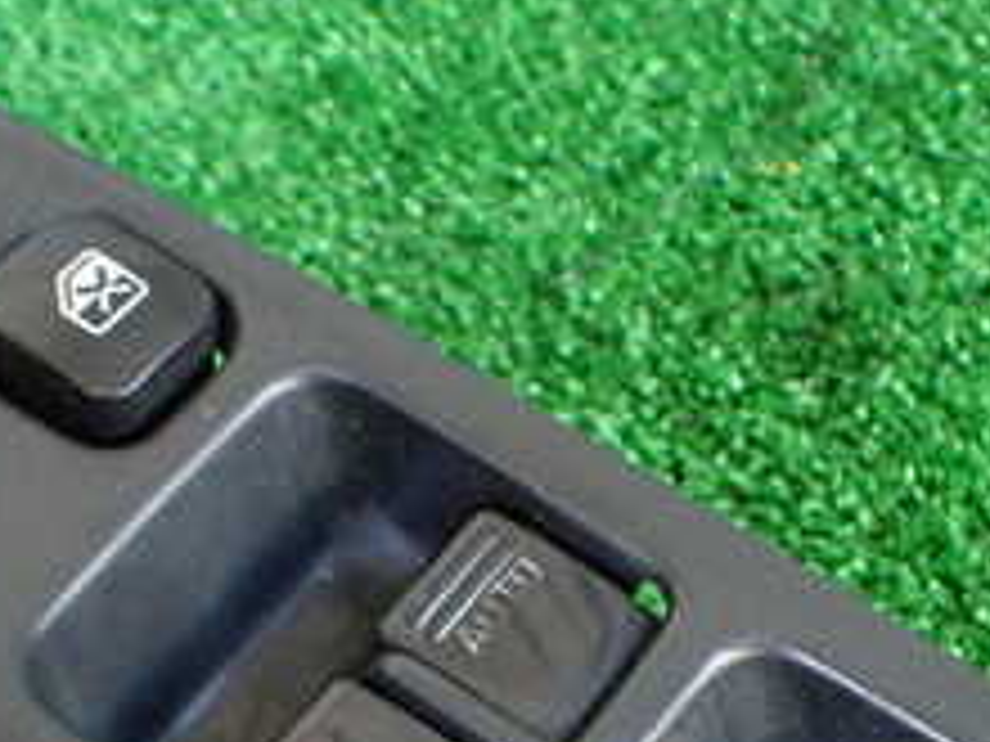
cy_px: 850
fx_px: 2345
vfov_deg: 17.3
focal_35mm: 82
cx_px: 495
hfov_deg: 23.8
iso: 640
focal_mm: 5.4
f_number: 2.3
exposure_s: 1/125
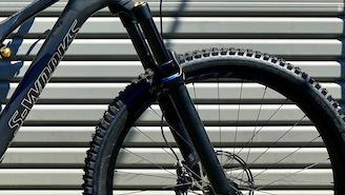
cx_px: -8
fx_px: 632
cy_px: 81
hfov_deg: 28.5
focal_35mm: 69
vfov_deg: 17.5
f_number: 1.8
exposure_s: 1/1543
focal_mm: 4.25
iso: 32
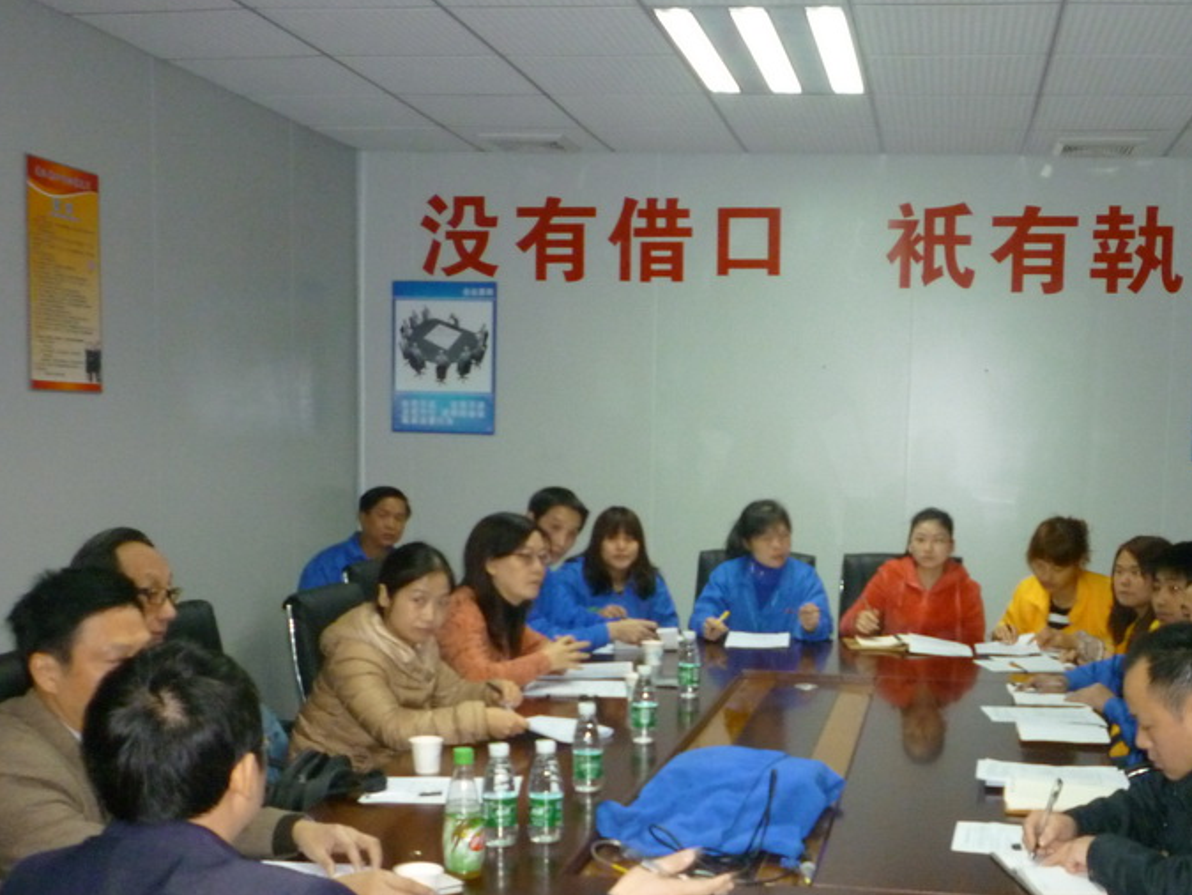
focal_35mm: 43
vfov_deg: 33.1
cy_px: 640
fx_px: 1481
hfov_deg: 43.4
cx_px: 769
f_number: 3.3
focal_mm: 5.2
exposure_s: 1/30
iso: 500
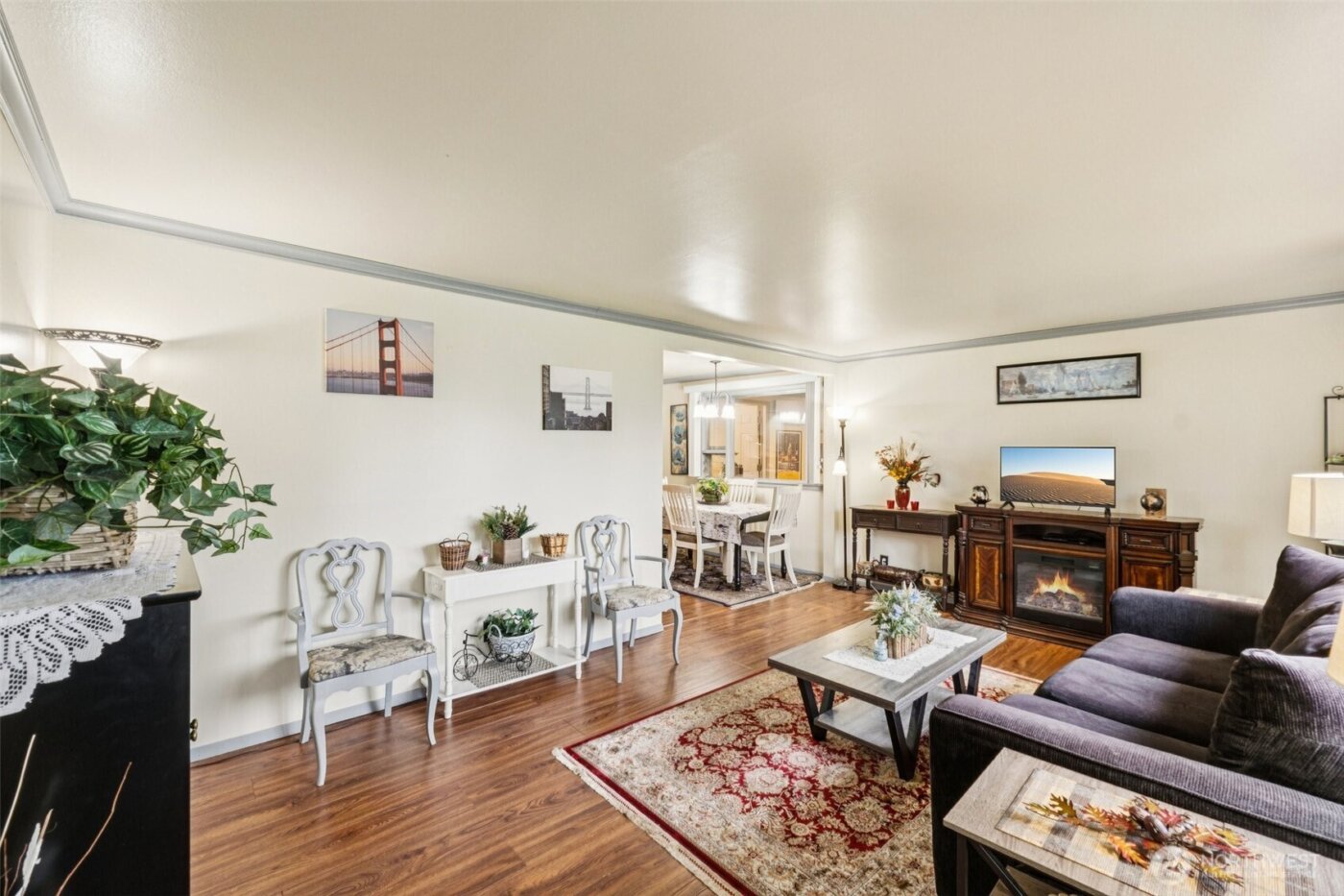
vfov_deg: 77.3
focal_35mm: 15
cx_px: 672
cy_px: 448
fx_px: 560
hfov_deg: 100.4
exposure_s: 1/1.25
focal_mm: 10
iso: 250
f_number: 9
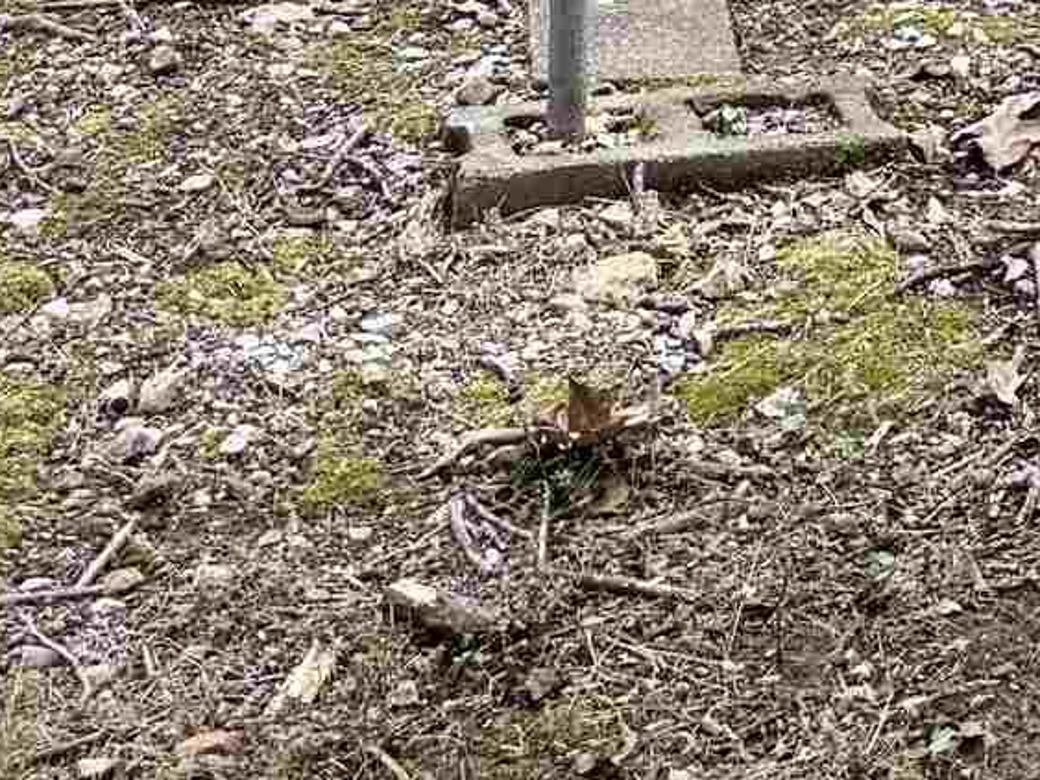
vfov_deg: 9.9
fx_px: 3935
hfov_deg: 13.1
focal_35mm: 131
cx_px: 2076
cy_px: -1139
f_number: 1.78
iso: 100
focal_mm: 6.76
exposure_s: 1/445
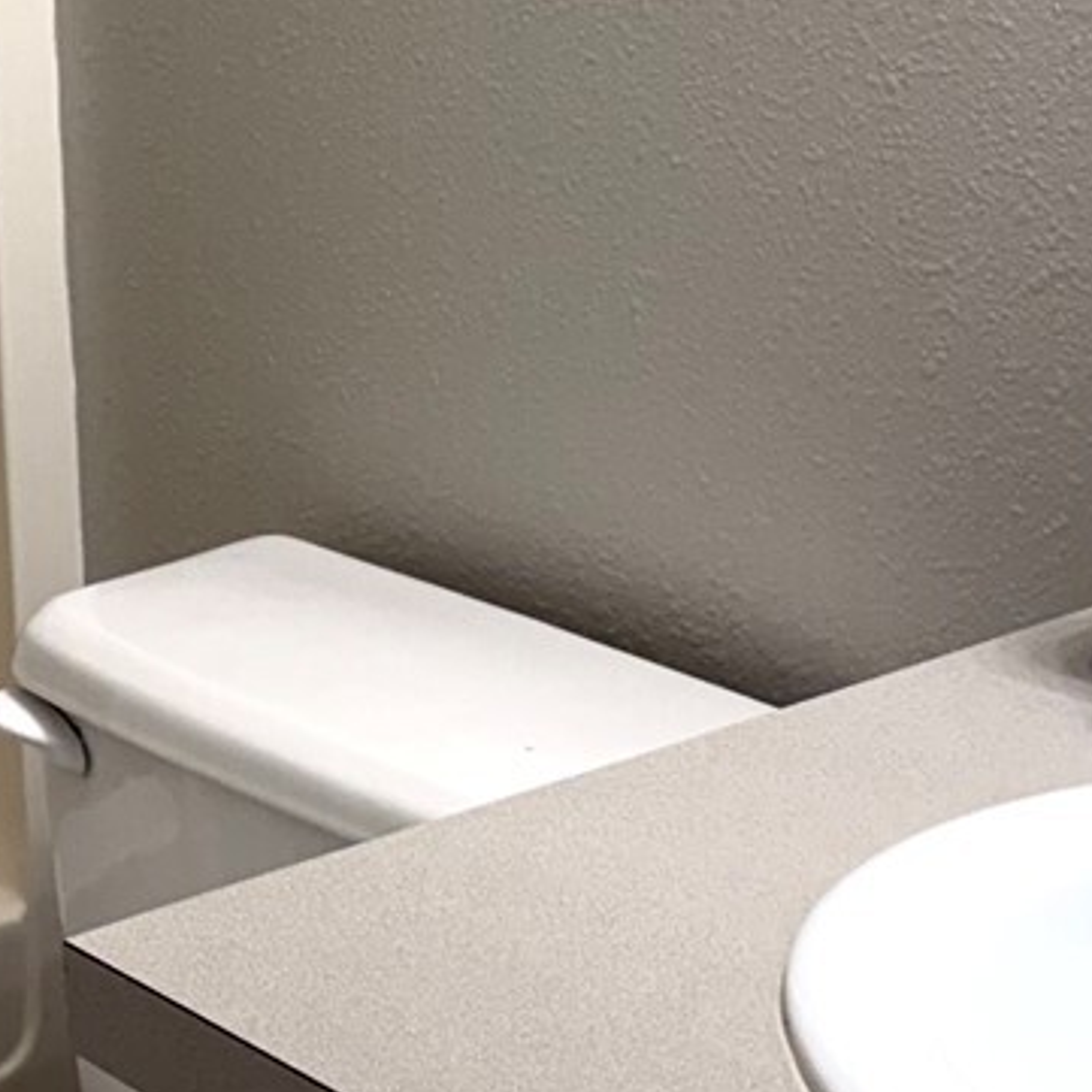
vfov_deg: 18.3
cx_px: 293
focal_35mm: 94
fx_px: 3355
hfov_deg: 18.4
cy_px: 215
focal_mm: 6.76
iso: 160
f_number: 1.78
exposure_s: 1/120
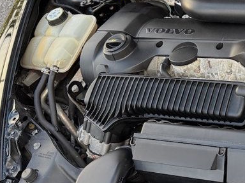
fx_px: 453
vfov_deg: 22.9
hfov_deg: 27.0
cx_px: 289
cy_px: 104
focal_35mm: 64
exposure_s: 1/218
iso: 160
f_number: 1.78
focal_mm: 6.76
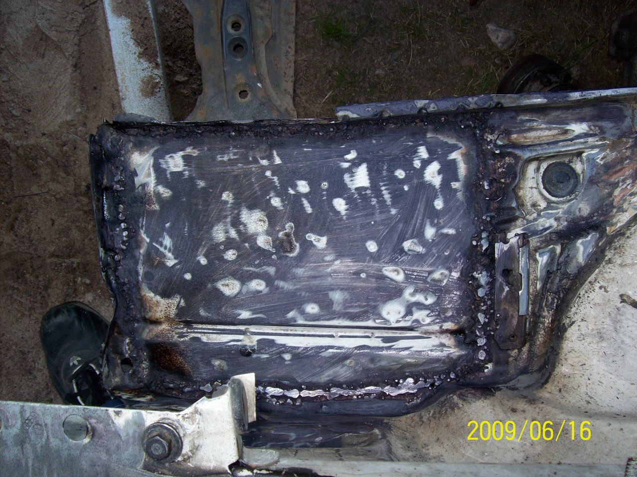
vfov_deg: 39.6
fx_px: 662
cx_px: 318
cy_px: 238
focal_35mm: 36
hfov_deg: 51.4
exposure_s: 1/64
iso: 80
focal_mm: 6
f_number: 2.7
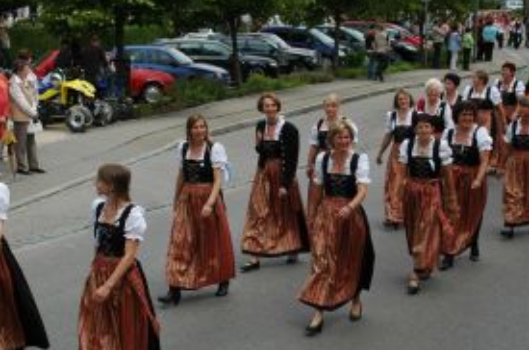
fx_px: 1217
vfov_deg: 16.4
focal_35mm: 83
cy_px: 182
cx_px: 260
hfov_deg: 24.5
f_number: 8
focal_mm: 38
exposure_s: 1/250
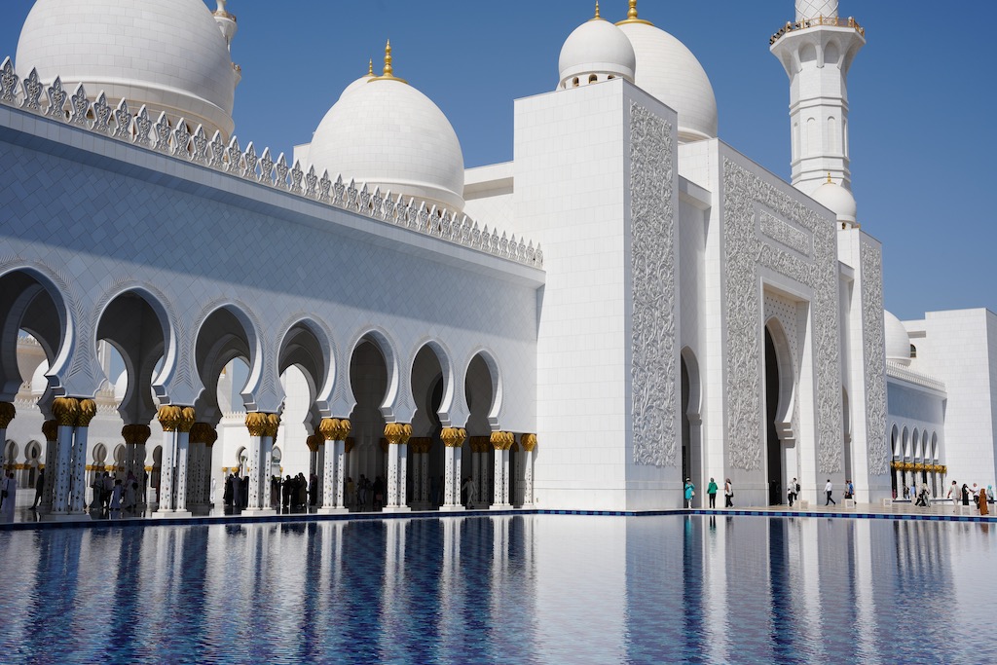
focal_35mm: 41
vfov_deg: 32.6
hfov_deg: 47.3
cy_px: 332
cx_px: 498
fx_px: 1138
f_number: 10
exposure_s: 1/400
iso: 100
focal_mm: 41.1
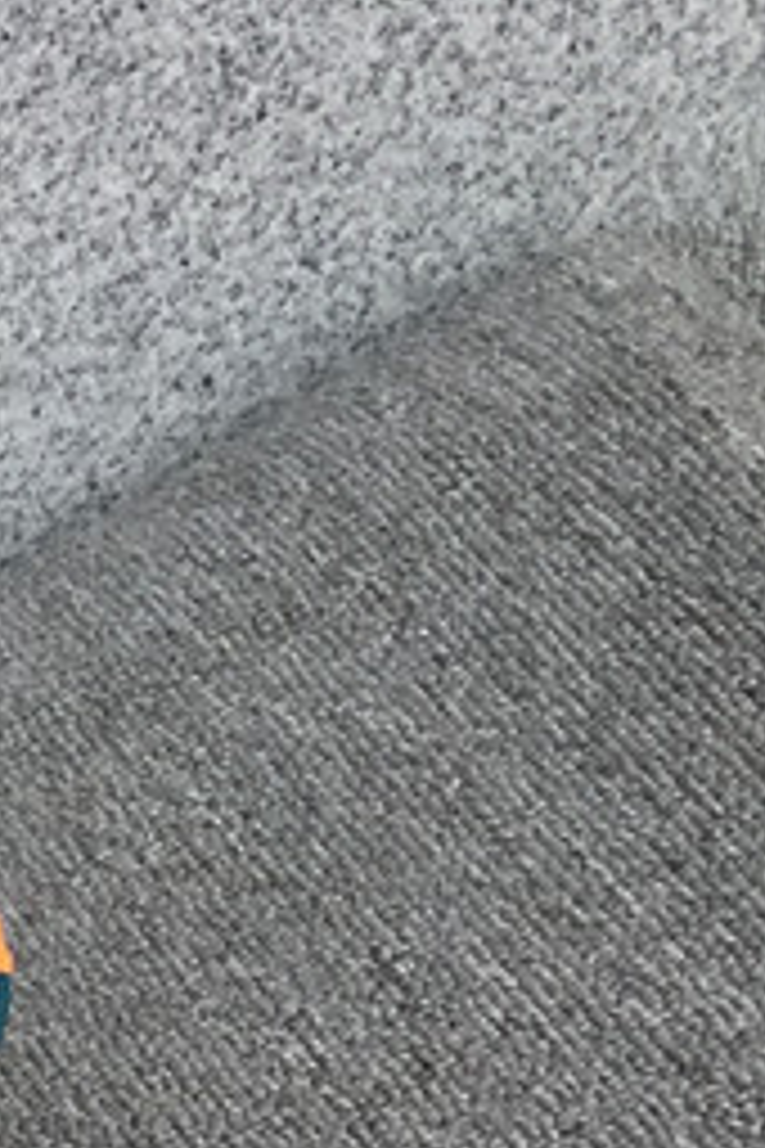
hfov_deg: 10.1
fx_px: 3633
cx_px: -1220
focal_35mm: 114
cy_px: 1155
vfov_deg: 17.5
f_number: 2.4
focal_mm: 3.3
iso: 25
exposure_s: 1/488
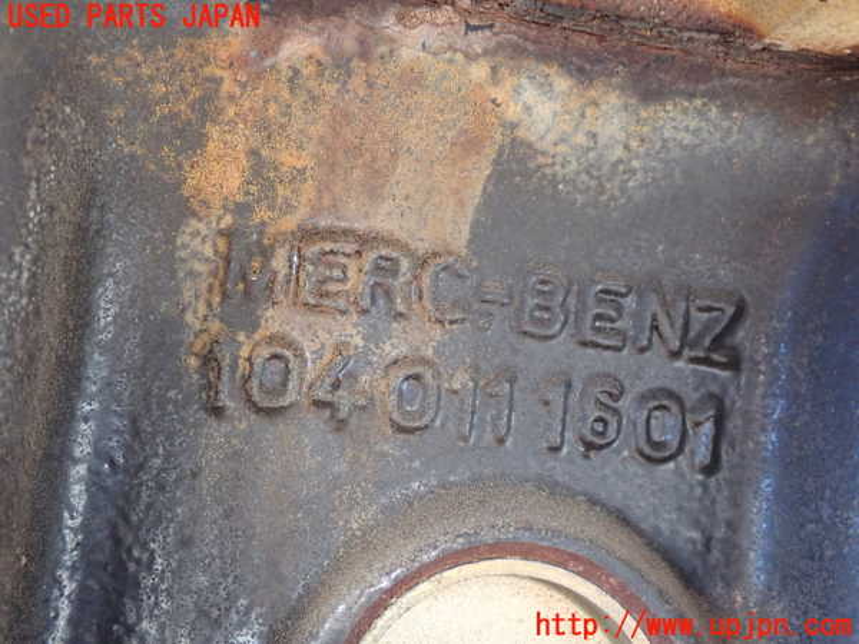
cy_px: 322
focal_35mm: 50
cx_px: 430
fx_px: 1241
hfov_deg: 38.2
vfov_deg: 29.1
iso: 800
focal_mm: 9.01
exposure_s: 1/40
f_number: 3.2
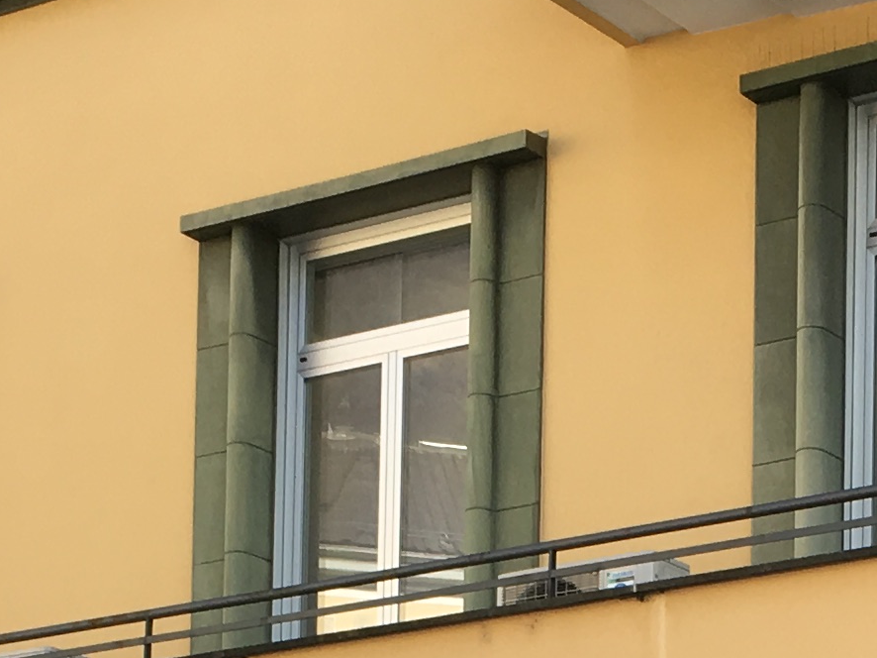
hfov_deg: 14.8
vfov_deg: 10.5
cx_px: 767
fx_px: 3343
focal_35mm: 132
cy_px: 1246
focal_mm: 4.15
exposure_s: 1/250
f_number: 2.2
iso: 25
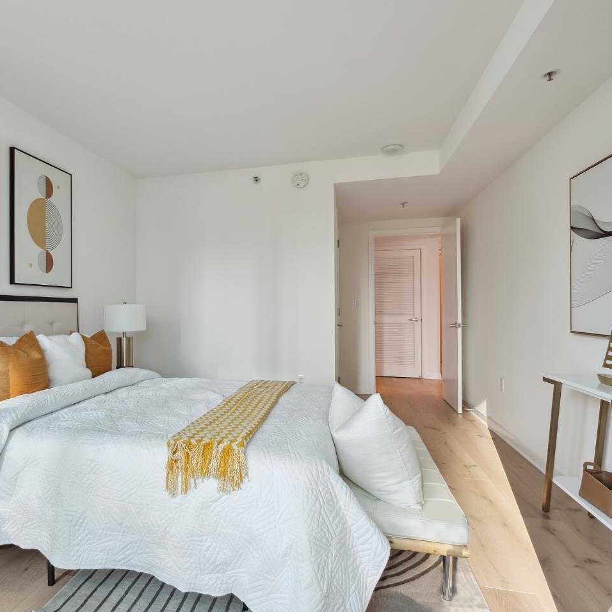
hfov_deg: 73.5
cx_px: 228
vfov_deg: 74.8
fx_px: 400
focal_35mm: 20
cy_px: 311
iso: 200
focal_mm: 10
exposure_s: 1/9
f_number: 7.1
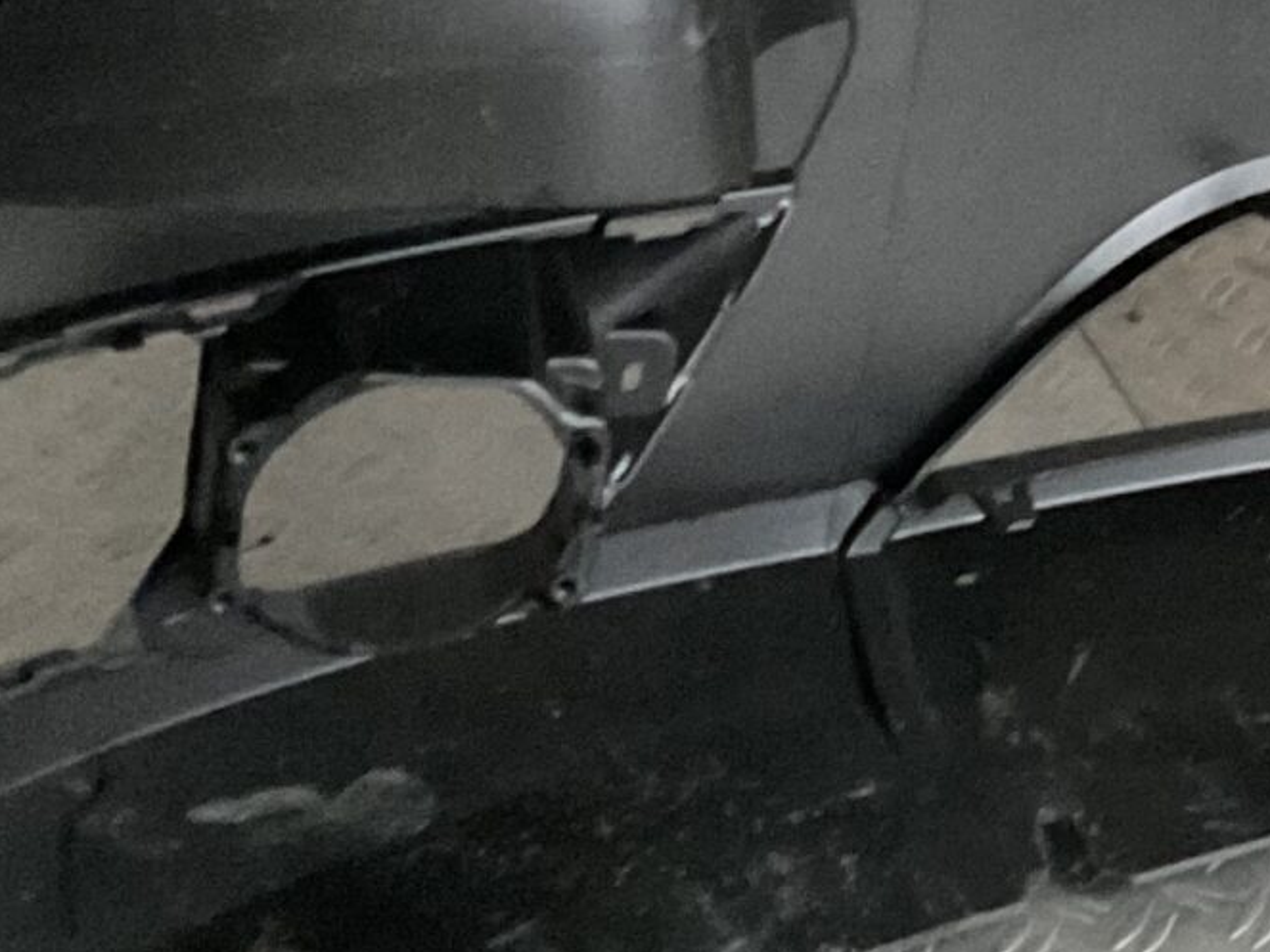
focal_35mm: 112
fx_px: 4108
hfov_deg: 16.7
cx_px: 1588
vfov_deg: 12.9
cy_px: -140
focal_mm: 3
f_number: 1.8
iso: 500
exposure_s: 1/20
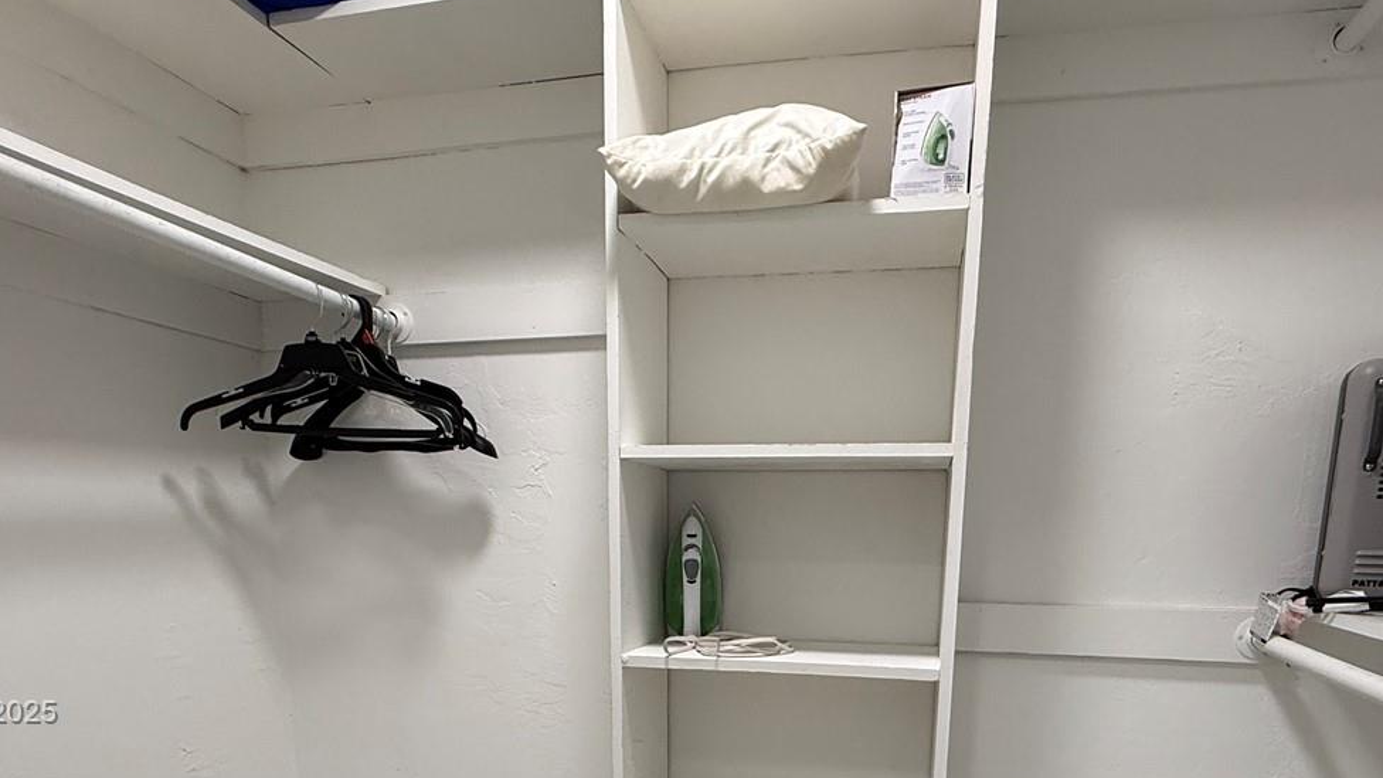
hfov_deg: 74.0
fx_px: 917
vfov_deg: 41.9
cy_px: 714
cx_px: 737
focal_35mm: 25
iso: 200
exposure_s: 1/120
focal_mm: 2.22
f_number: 2.2
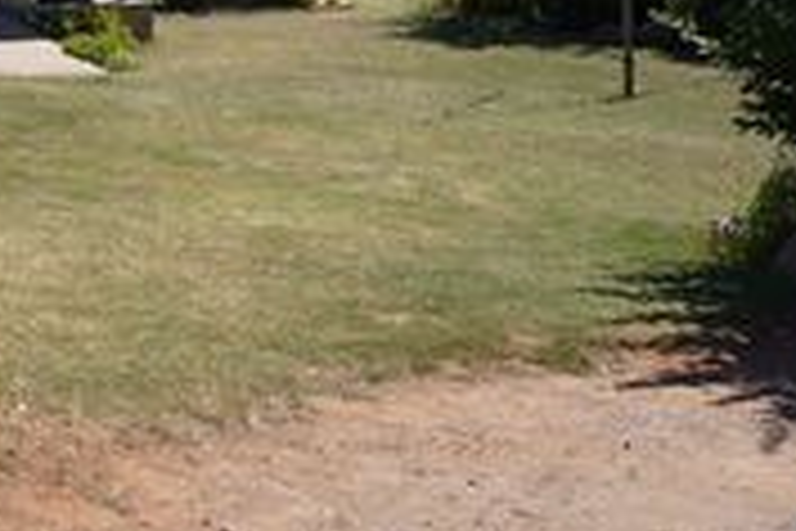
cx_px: -94
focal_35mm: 107
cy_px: -29
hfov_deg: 18.3
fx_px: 2373
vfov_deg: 12.6
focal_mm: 27
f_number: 5.6
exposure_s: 1/640
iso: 100
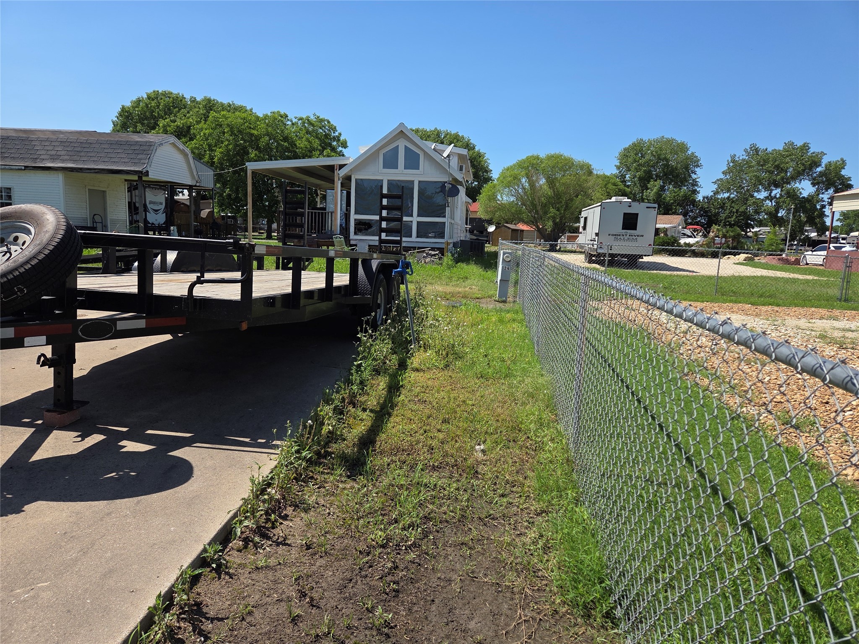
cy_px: 322
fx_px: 571
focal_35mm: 23
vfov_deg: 58.9
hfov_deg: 73.9
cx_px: 430
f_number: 1.8
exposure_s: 1/4559
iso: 80
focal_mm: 5.4
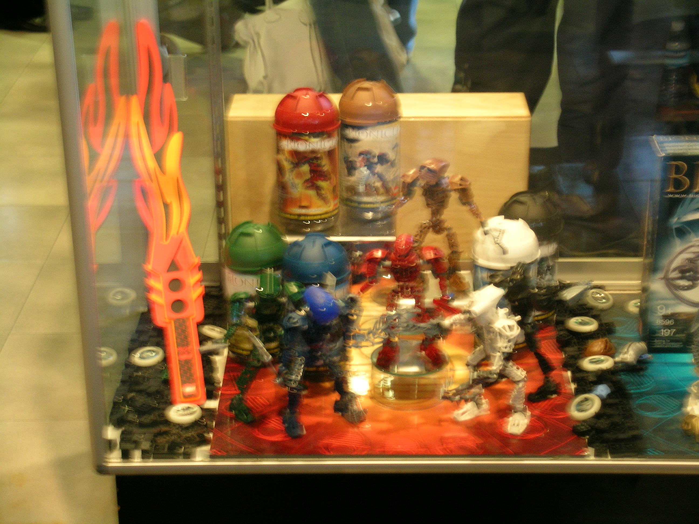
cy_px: 262
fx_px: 1514
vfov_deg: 19.6
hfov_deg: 26.0
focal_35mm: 75
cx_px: 350
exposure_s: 1/3.7
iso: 113
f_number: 4
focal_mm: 15.6
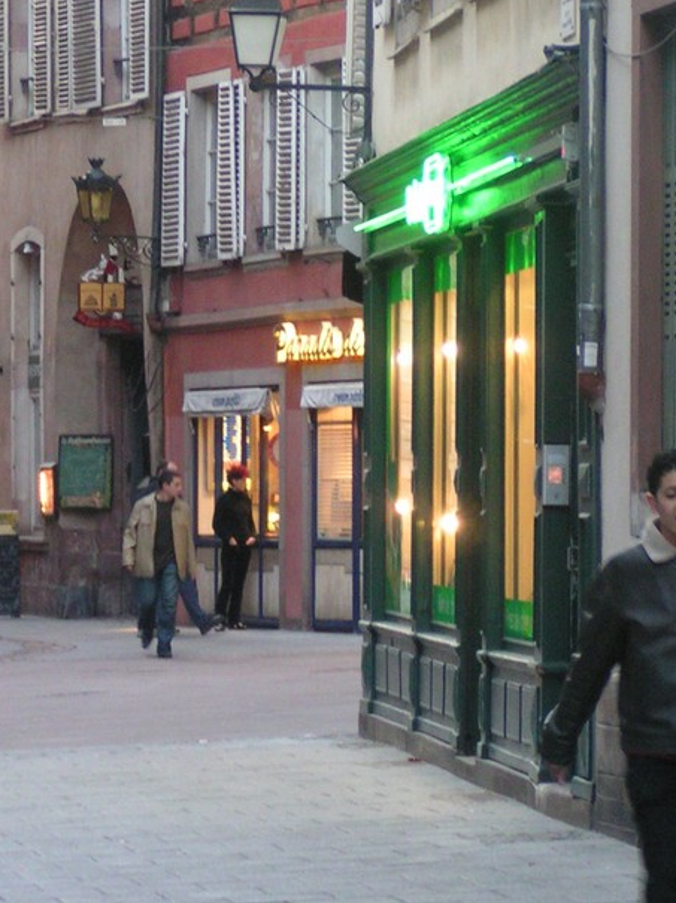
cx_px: 139
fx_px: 6256
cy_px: 387
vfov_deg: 8.3
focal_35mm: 240
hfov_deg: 6.2
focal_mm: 20.9
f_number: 3.5
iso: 200
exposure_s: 1/15
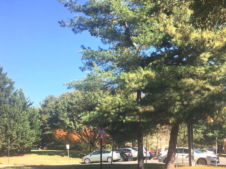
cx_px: 129
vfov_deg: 29.0
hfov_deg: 38.8
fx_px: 320
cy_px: 134
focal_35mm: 49
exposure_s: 1/739
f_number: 2.2
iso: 25
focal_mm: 4.15
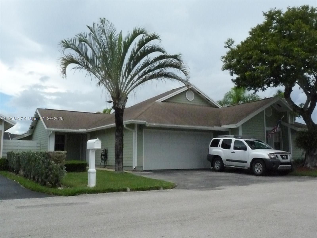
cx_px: 158
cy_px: 119
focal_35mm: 34
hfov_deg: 54.0
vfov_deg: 41.8
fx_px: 311
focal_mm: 6
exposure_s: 1/2000
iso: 1600
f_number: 8
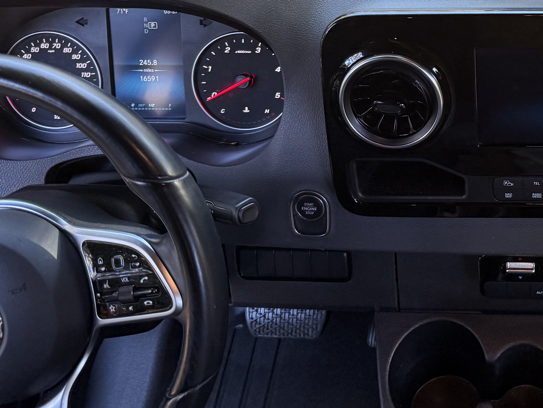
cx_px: 529
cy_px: 16
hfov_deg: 32.9
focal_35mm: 54
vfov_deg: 25.9
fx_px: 847
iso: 200
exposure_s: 1/87
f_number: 1.78
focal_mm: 6.76
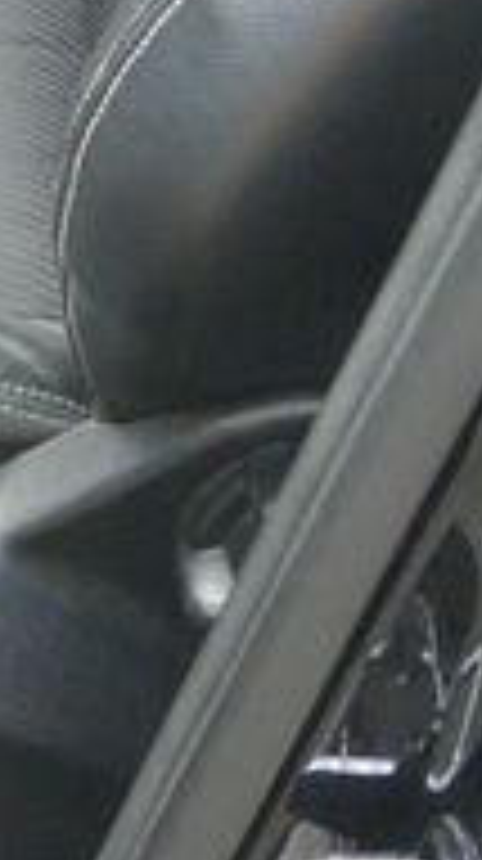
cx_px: -730
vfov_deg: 13.1
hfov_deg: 7.4
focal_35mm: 152
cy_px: -583
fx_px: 3464
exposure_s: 1/125
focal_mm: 10
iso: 400
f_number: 3.5
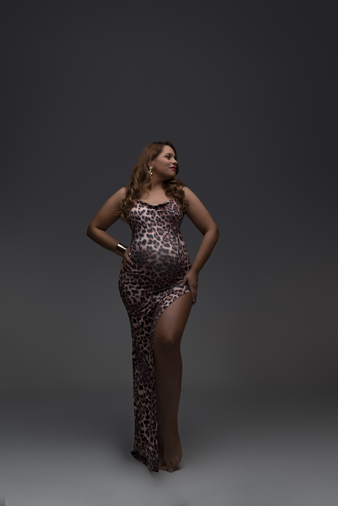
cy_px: 253
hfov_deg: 36.9
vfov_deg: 53.1
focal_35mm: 36
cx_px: 169
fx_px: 506
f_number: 5.6
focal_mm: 36
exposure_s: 1/200
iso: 160
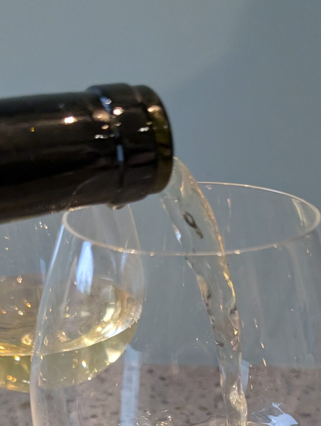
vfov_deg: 33.1
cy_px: 446
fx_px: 641
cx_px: 185
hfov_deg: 28.1
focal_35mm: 52
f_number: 1.68
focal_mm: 6.9
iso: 842
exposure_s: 1/392
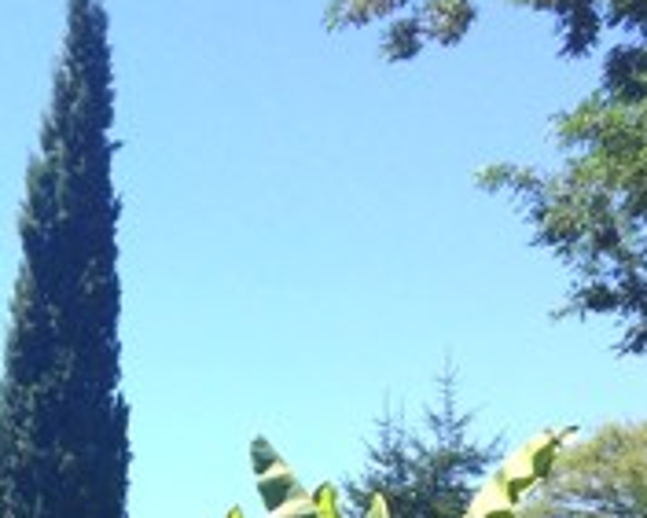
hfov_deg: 16.6
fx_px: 1973
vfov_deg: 13.8
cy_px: 852
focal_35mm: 103
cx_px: -386
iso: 32
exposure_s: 1/1001
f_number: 2.2
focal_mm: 4.15
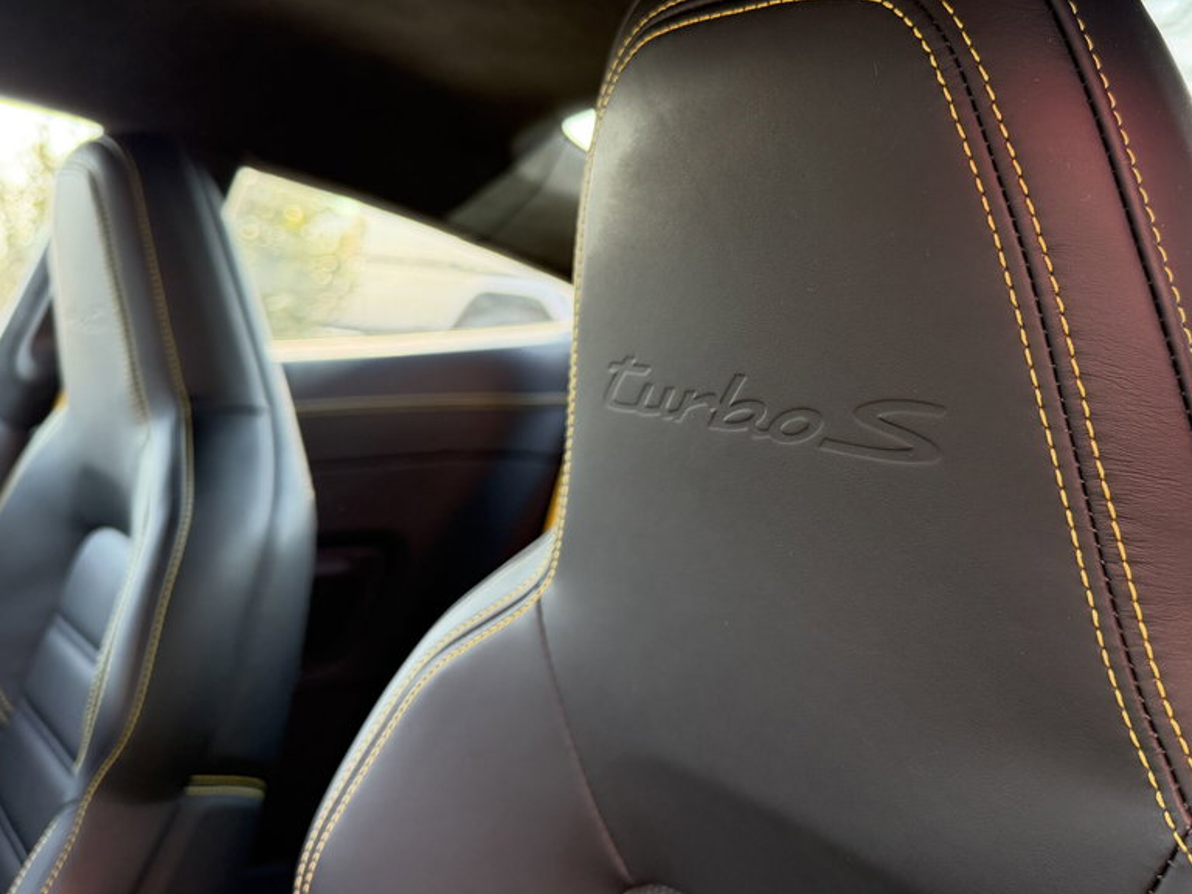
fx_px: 1102
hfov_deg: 56.0
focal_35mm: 32
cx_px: 757
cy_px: 334
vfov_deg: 43.8
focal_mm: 6.76
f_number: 1.78
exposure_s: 1/179
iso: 200
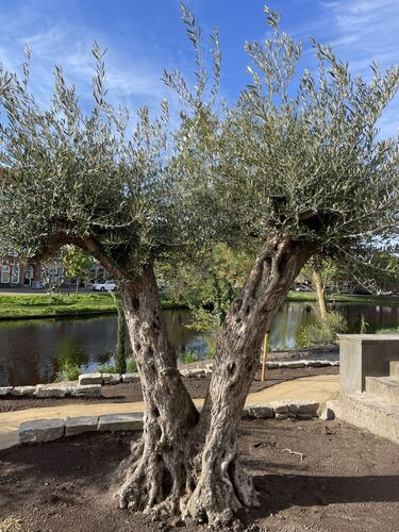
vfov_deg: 67.3
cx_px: 200
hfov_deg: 53.1
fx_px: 400
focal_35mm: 26
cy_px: 266
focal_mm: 4.2
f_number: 1.6
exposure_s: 1/1511
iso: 32
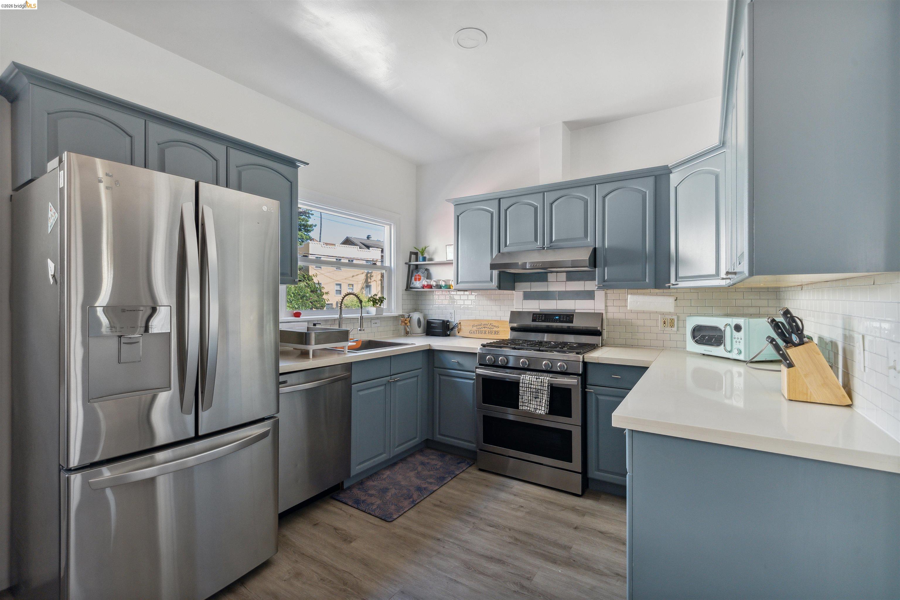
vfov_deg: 77.3
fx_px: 375
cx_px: 450
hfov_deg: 100.4
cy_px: 300
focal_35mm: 15
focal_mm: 15
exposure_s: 1/60
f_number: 8
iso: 800
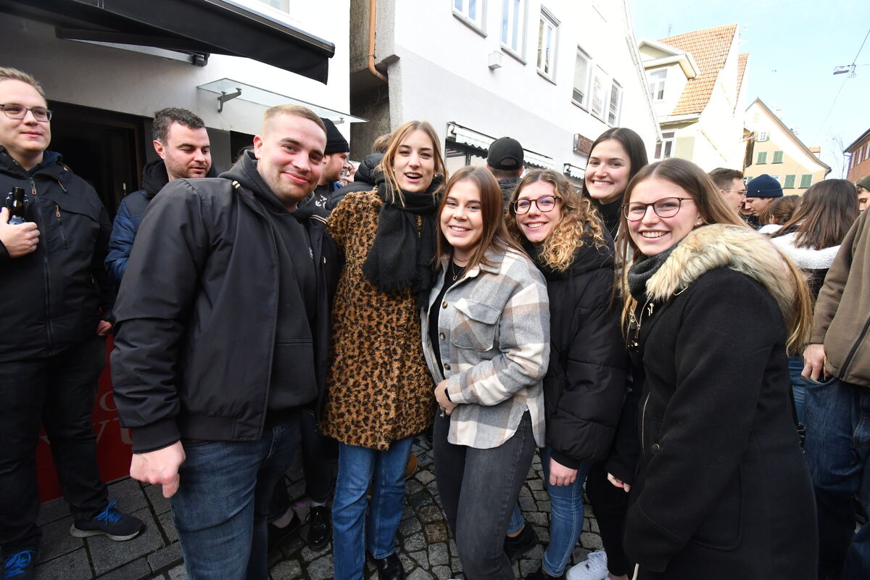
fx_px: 362
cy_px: 290
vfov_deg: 77.3
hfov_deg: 100.4
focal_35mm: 15
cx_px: 435
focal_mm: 10
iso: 1250
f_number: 9
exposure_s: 1/320
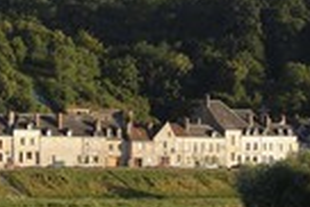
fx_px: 3086
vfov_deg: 3.8
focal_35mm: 358
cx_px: -68
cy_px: 123
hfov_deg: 5.7
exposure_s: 1/320
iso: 200
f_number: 6.3
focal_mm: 116
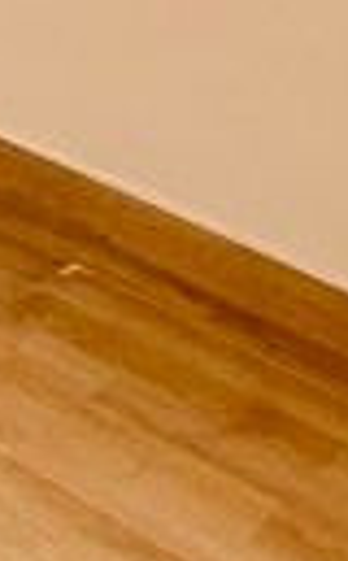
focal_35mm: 118
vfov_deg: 14.2
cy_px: -635
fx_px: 1801
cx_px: -679
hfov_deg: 9.0
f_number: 2.2
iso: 160
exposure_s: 1/99
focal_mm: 2.22
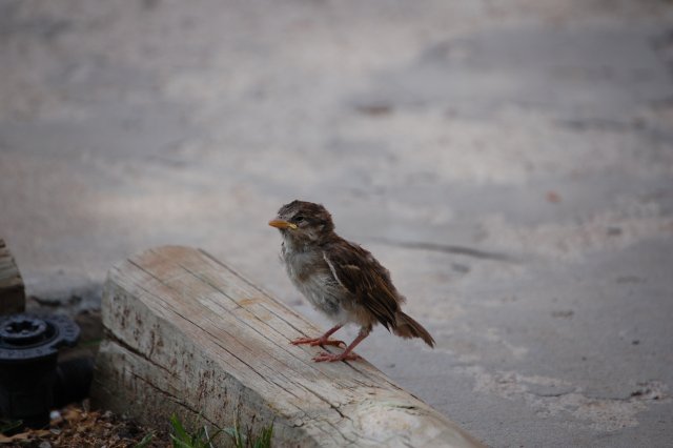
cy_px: 224
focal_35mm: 300
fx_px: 5605
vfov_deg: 4.6
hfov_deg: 6.9
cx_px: 336
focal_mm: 200
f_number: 5.6
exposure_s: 1/800
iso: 400
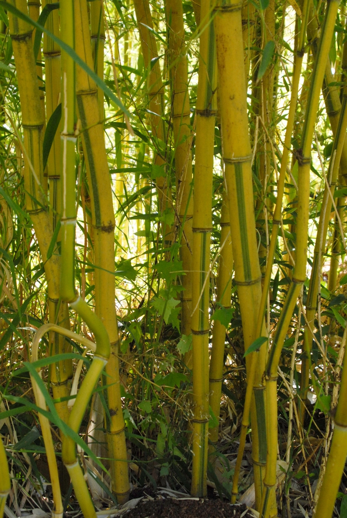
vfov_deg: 41.1
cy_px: 259
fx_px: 692
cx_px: 174
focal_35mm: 48
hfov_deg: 28.1
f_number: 6.3
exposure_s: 1/160
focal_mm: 32
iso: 400
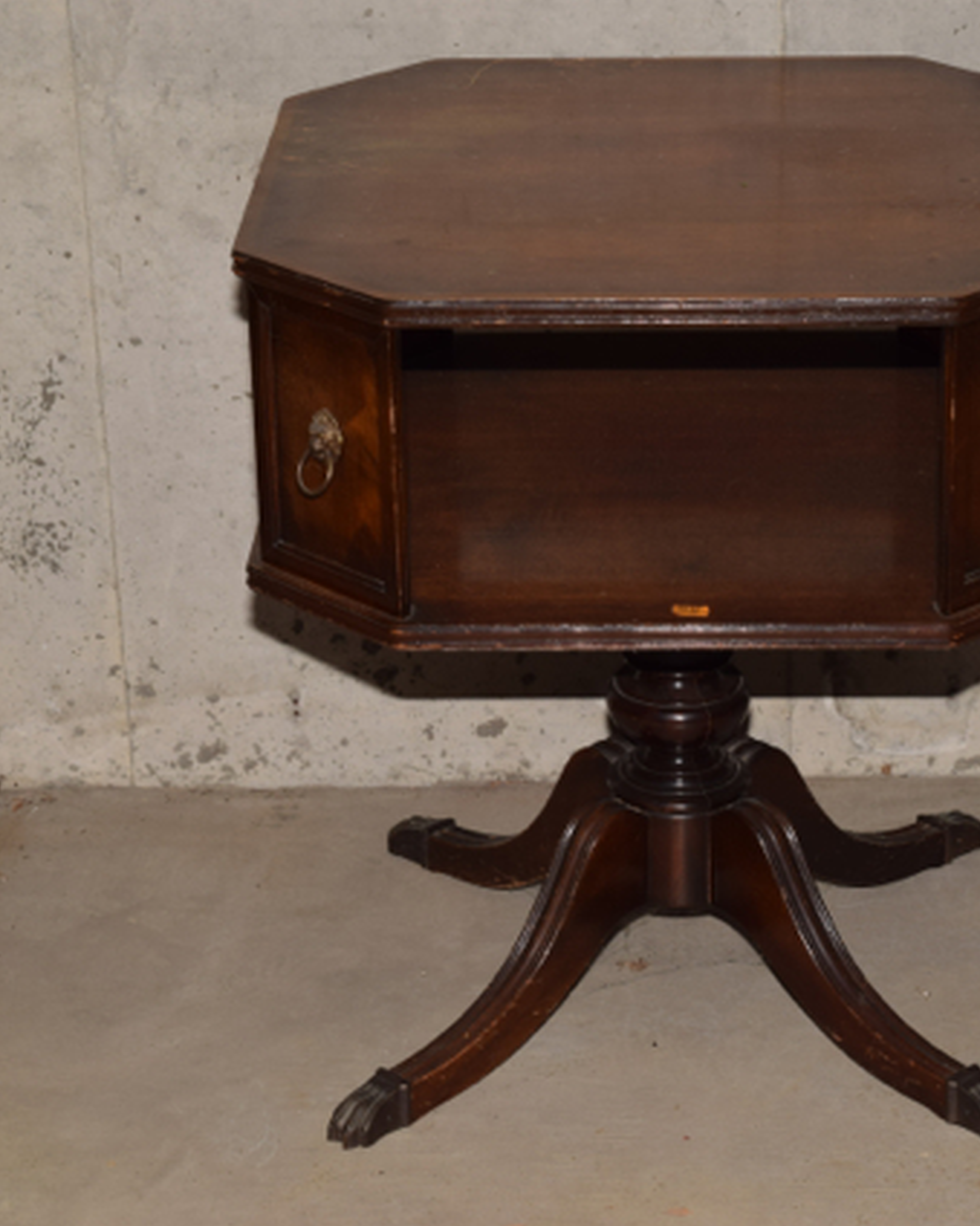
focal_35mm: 102
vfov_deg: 18.8
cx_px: 705
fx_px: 3699
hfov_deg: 15.0
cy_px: 612
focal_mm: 48
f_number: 9
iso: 100
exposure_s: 1/125
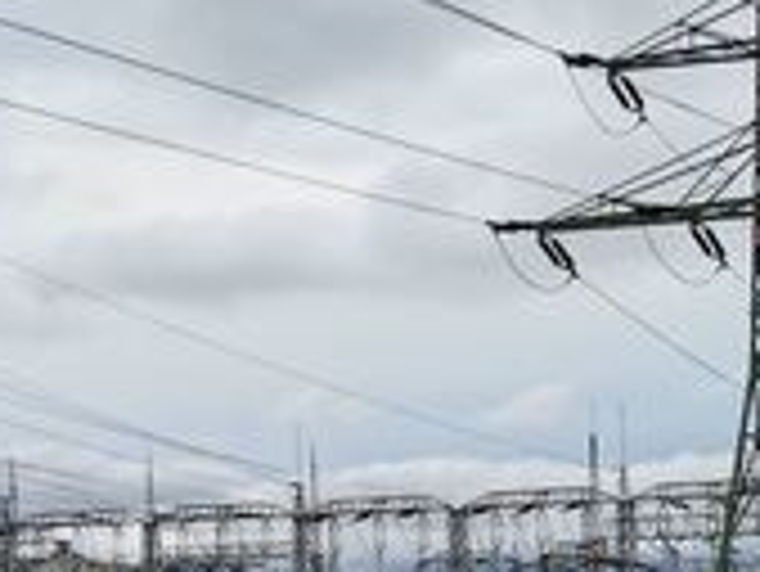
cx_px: 693
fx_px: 2483
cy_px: 770
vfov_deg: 12.7
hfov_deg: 17.1
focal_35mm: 113
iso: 50
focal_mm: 4.66
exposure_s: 1/4367
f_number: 1.4
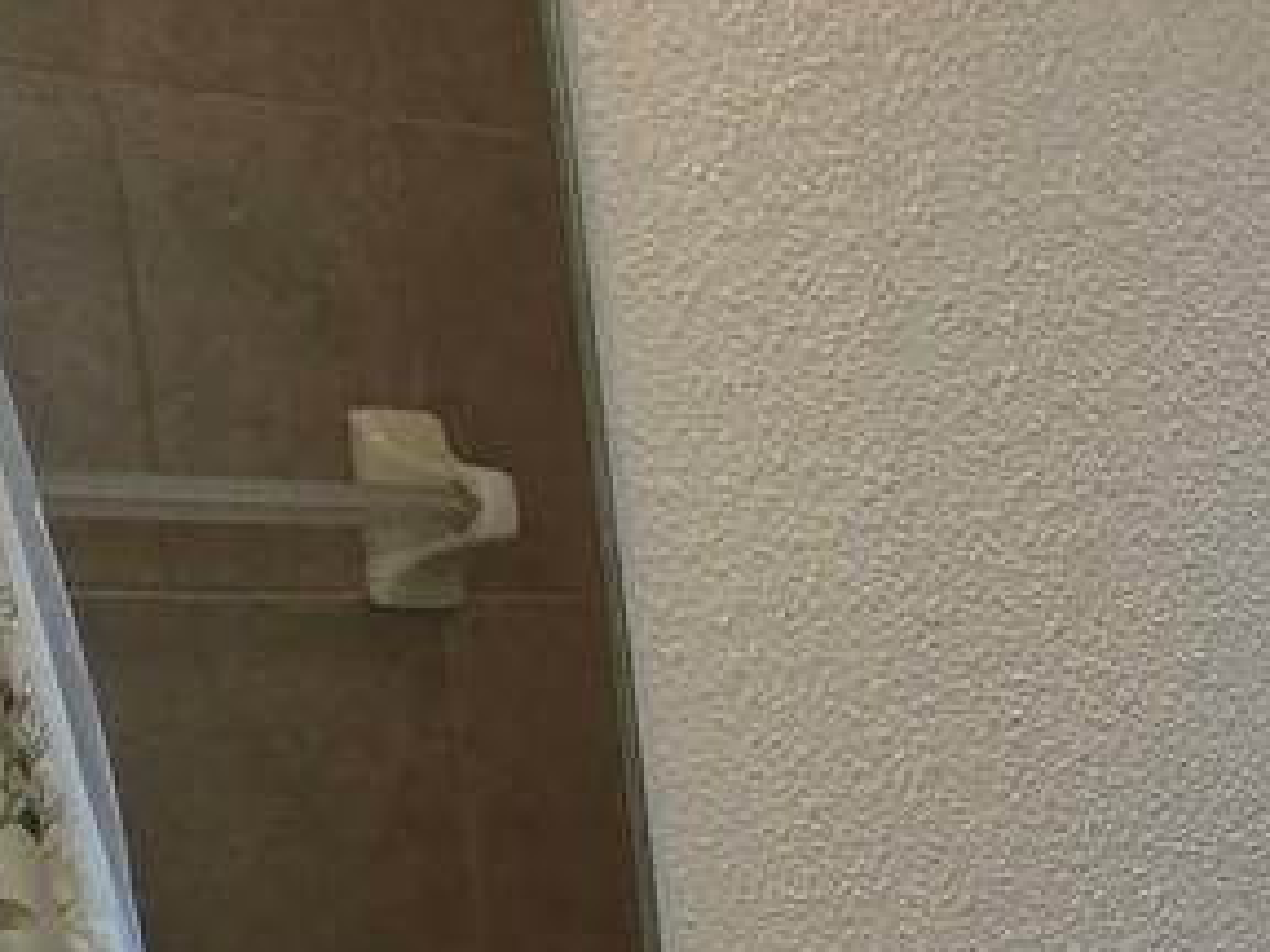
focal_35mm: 128
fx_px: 4696
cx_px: 2981
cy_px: 1534
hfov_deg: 12.4
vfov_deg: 11.0
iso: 64
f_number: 1.7
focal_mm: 6.3
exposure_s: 1/60
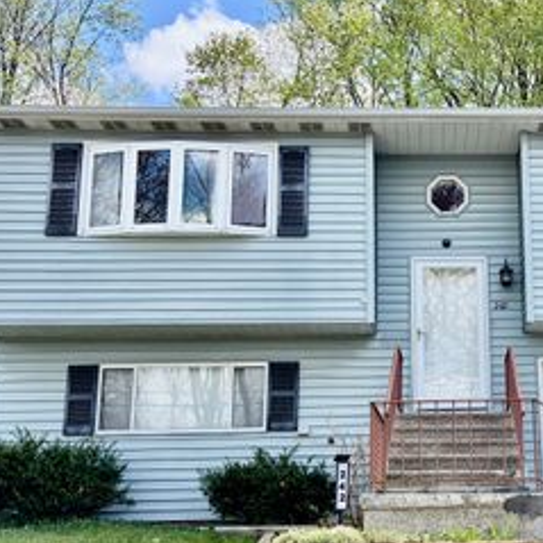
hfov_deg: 33.6
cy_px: 358
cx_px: 484
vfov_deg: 35.0
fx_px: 852
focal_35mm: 48
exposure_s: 1/1364
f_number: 1.6
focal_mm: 5.96
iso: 64
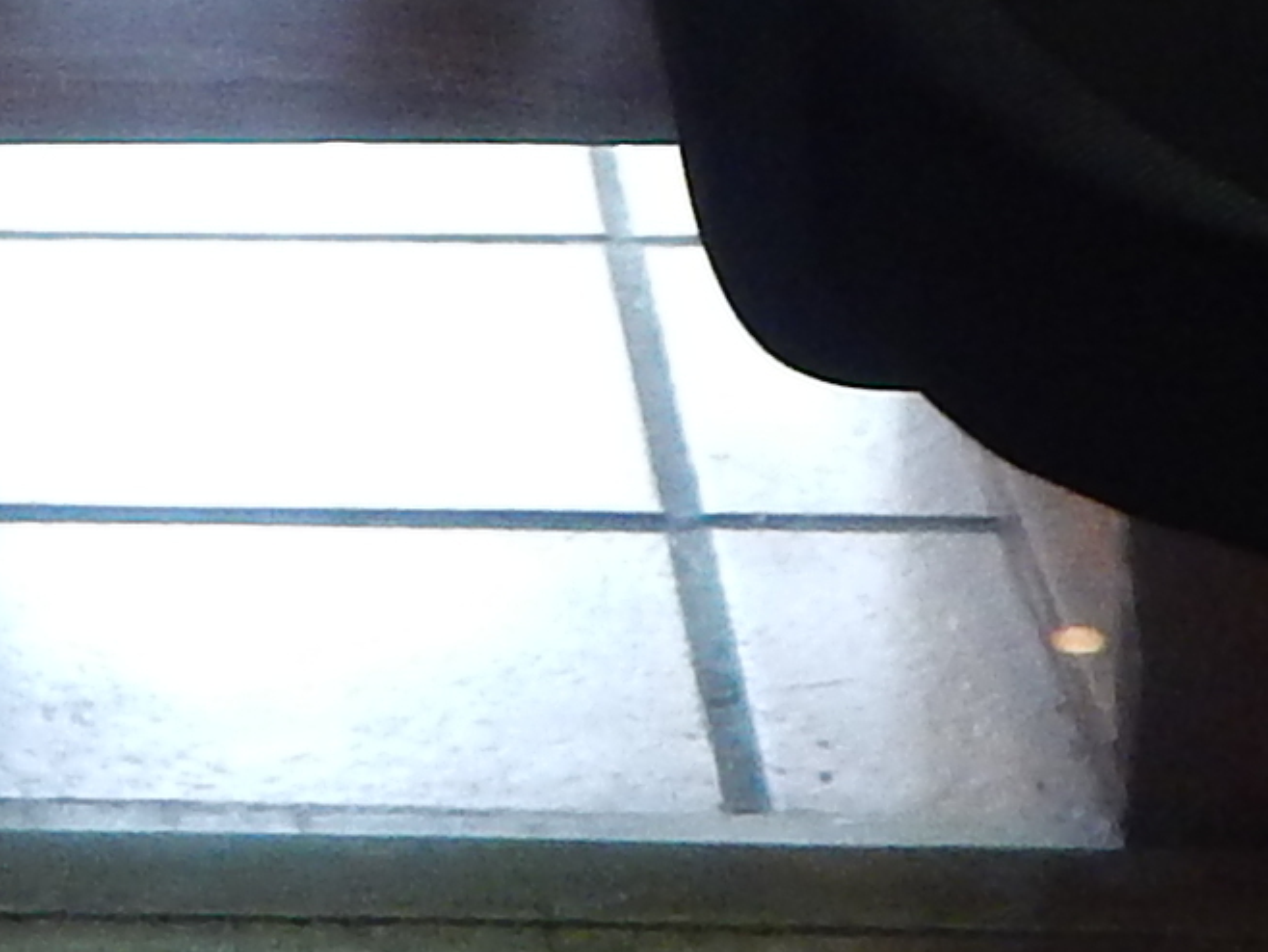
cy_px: -549
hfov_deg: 12.3
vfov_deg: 9.3
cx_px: -561
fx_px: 5643
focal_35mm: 154
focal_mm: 4
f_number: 3
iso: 250
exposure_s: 1/30
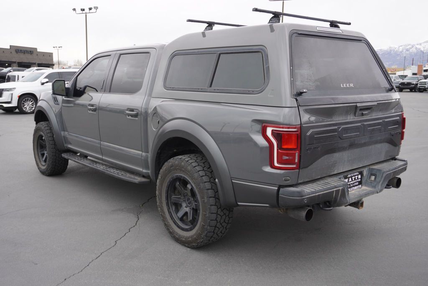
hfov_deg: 55.1
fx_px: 410
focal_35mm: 34
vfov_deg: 38.4
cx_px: 214
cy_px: 143
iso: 100
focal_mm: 23
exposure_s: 1/80
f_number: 5
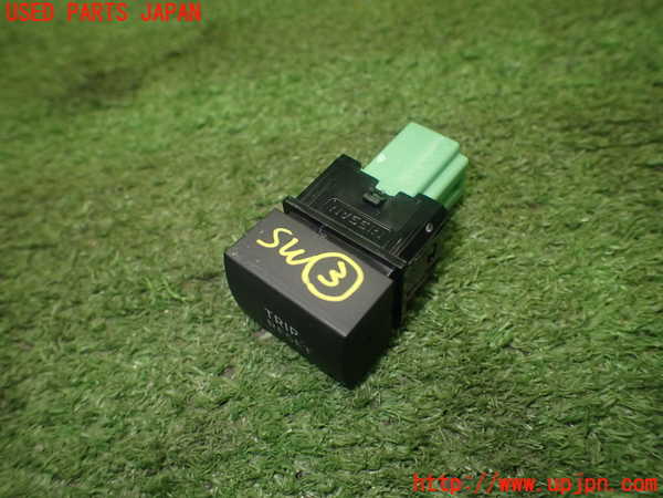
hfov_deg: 60.0
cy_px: 249
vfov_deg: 46.8
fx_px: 575
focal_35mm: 30
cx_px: 332
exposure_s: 1/125
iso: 400
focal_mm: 5.4
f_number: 2.3
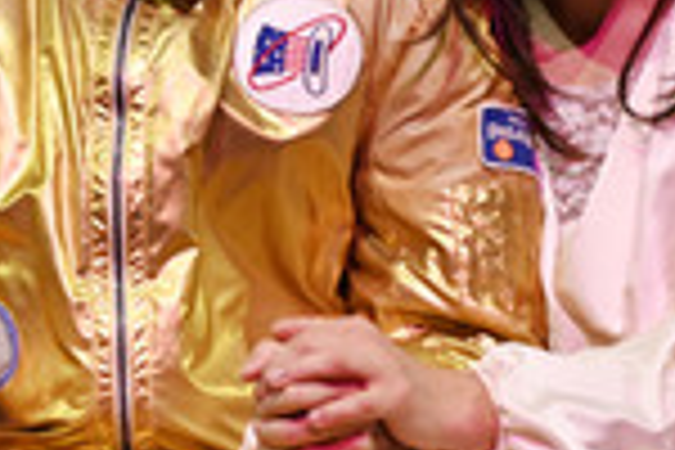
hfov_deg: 2.0
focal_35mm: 1022
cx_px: 340
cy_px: 0
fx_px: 19161
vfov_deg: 1.3
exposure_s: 1/400
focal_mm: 340
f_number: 5.6
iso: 8000
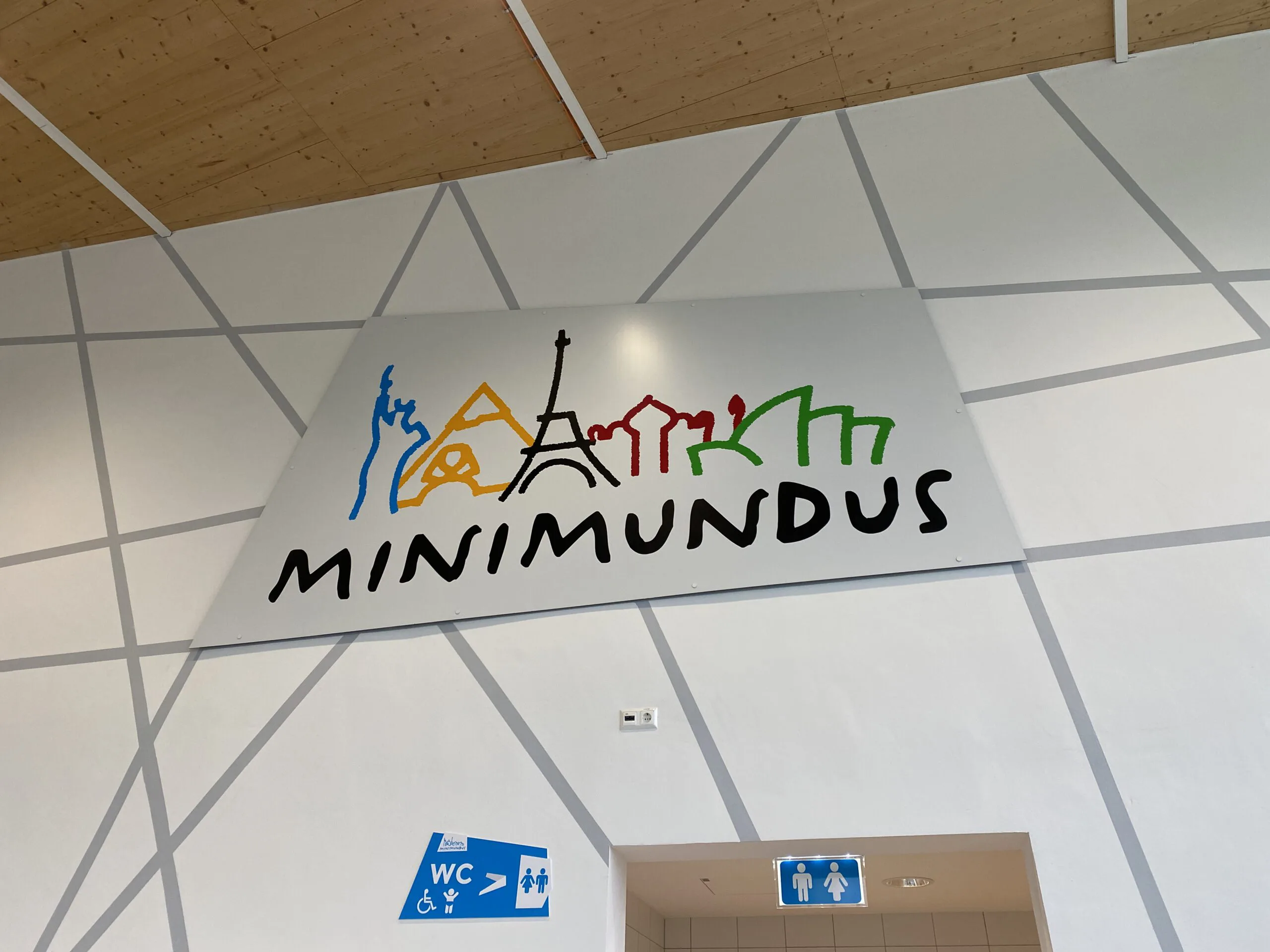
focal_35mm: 26
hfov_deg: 67.3
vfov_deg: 53.1
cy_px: 476
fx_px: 954
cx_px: 635
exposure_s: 1/98
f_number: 1.8
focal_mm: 4.25
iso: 80
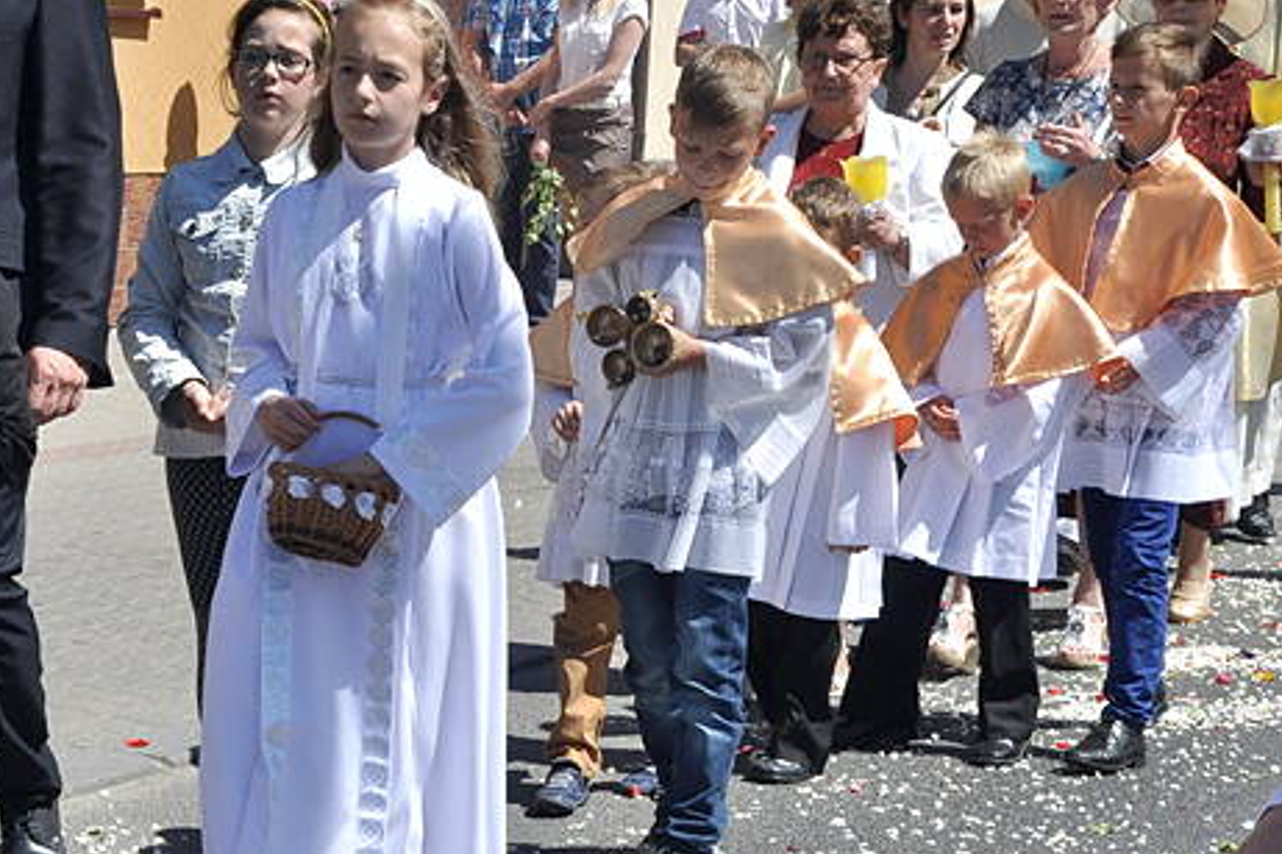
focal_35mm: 116
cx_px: 275
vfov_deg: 11.8
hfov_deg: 17.5
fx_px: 4129
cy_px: 408
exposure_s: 1/640
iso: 400
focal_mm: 42
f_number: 13
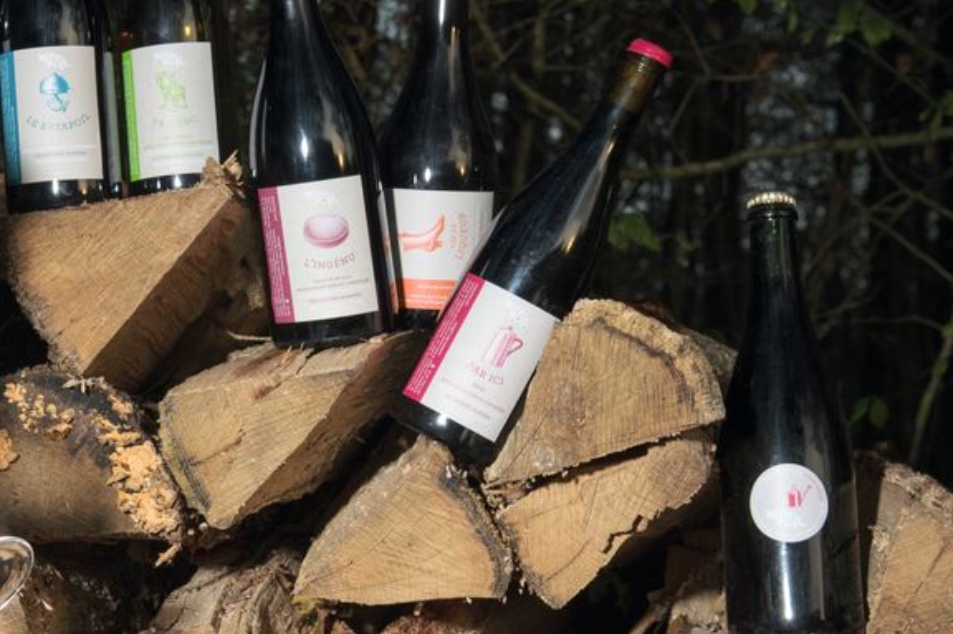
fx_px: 2645
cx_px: 53
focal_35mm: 100
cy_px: 331
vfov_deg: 13.7
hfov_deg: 19.9
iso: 400
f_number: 8
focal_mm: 45
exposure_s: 1/350
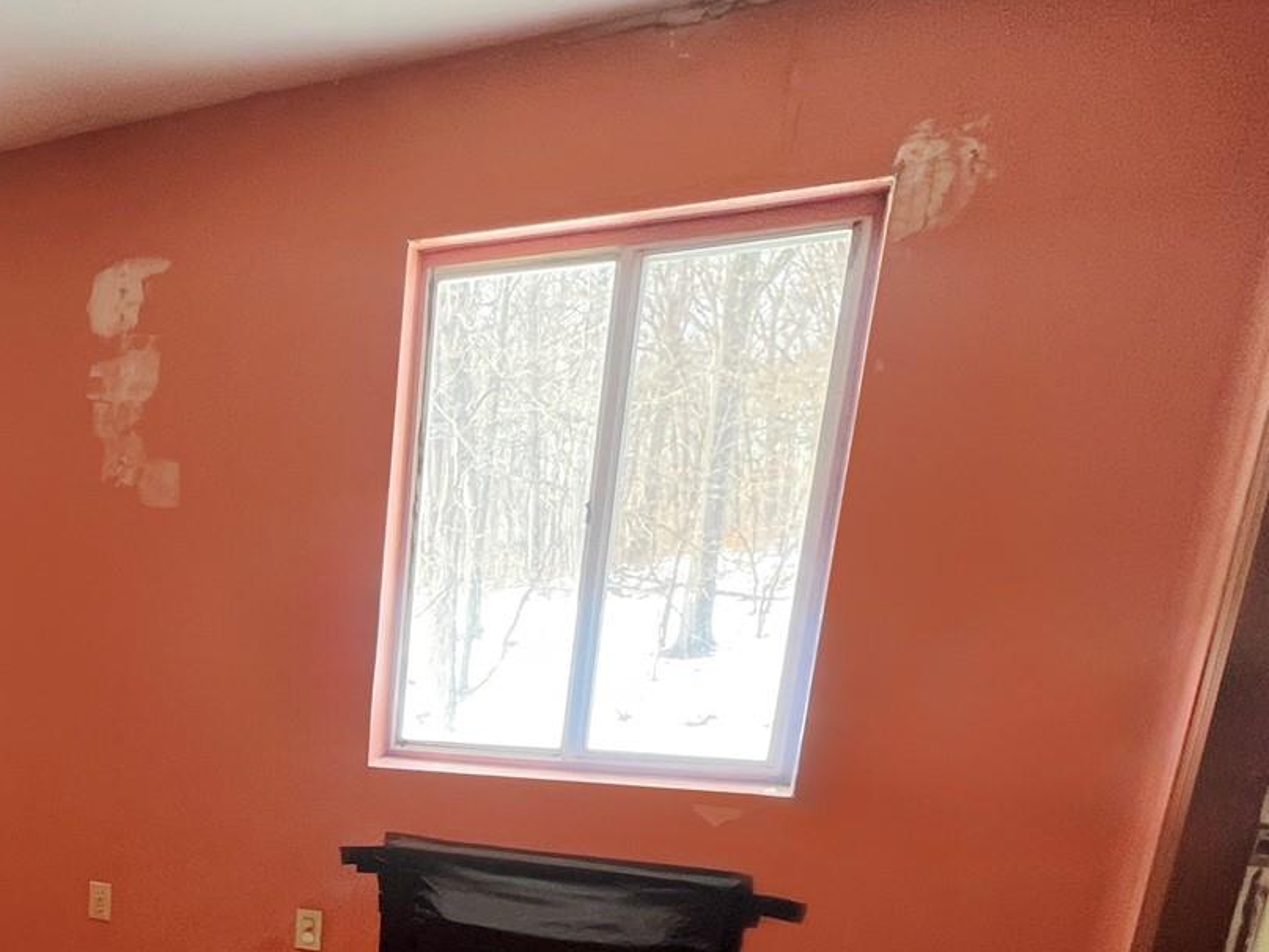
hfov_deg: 44.1
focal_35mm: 33
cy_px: 928
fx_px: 1210
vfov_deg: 38.6
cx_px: -90
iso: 125
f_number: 1.8
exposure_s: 1/99
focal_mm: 1.57
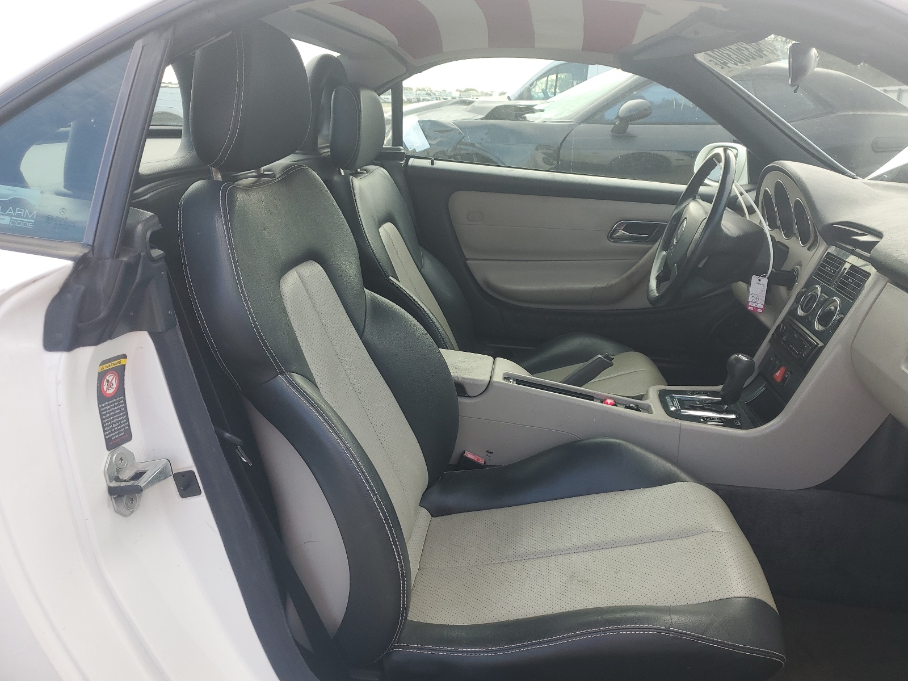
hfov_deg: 67.3
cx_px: 454
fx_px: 682
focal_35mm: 26
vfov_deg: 53.1
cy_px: 340
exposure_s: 1/286
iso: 50
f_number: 1.5
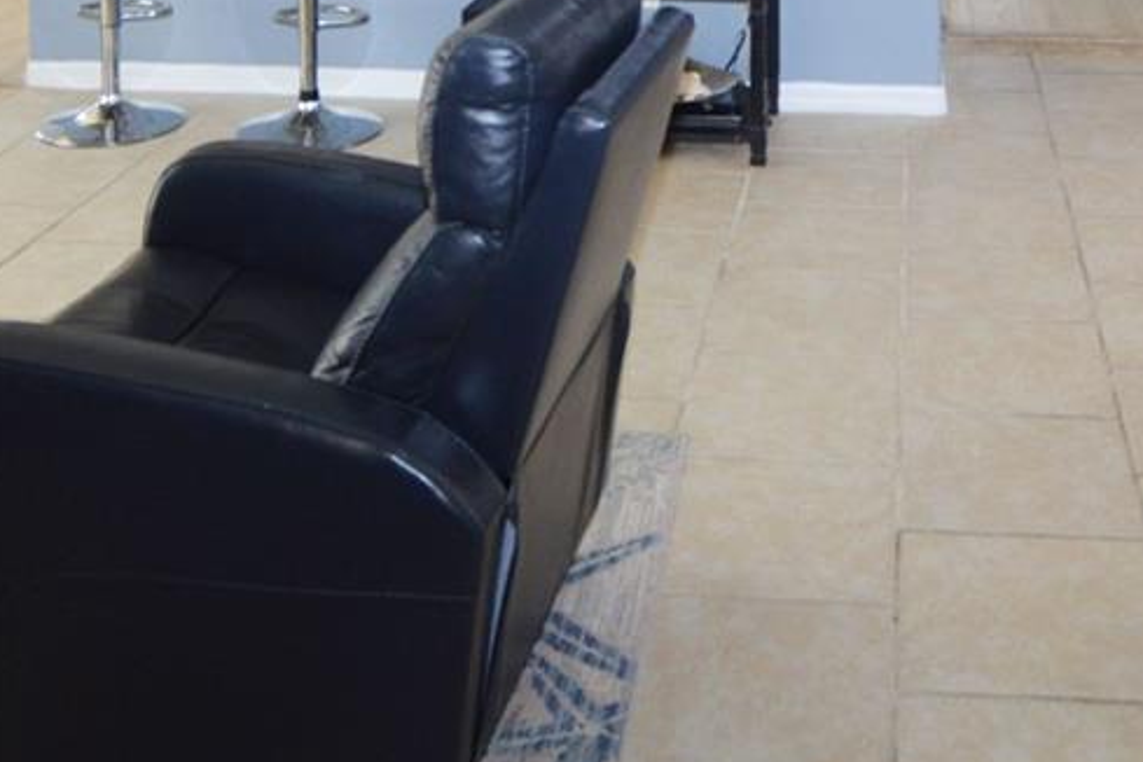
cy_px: -366
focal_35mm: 49
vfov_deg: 22.7
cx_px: 769
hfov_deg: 39.8
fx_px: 1556
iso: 400
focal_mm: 10
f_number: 4.5
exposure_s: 1/80
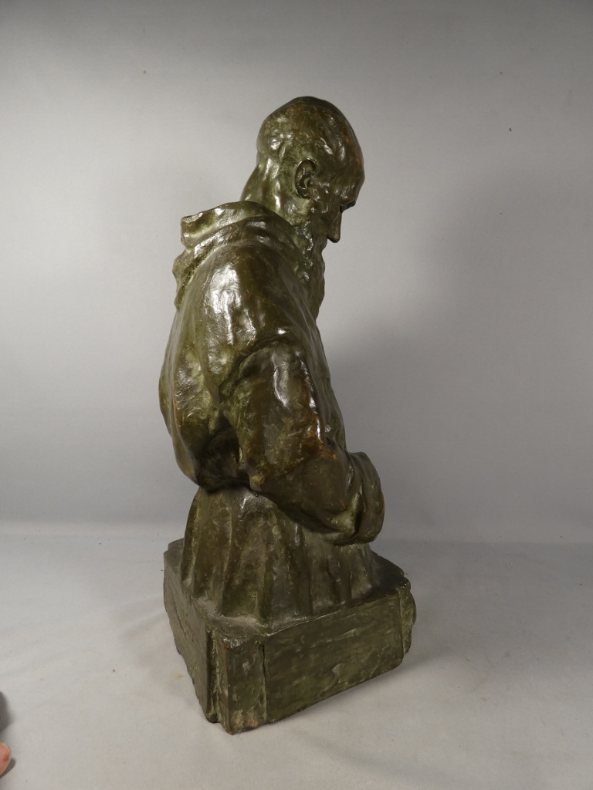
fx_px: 457
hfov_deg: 66.0
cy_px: 395
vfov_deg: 81.7
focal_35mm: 20
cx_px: 296
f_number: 2.8
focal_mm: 3.6
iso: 80
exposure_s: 1/80
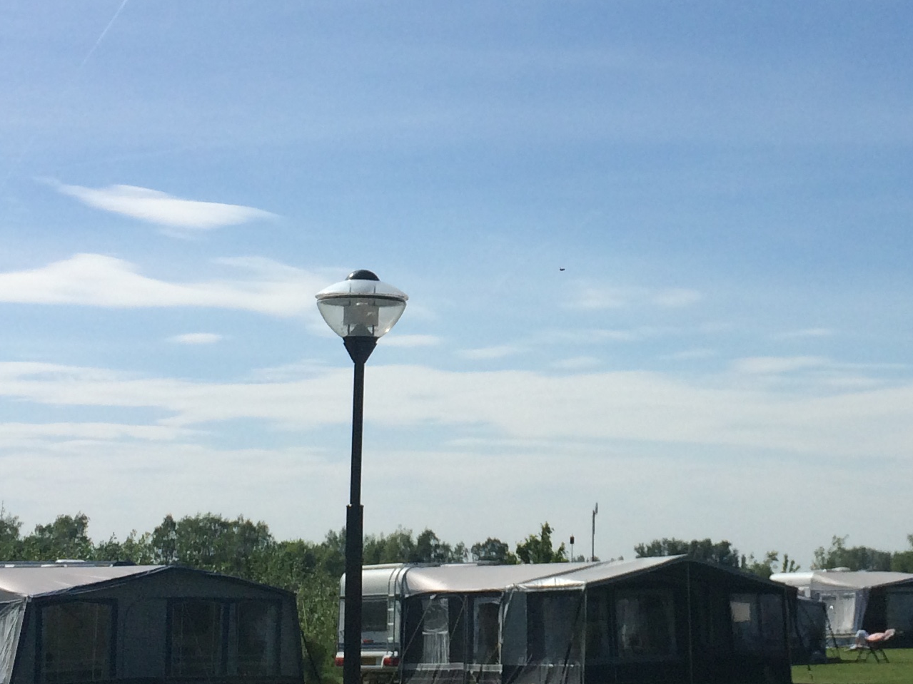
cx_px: 627
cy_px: 106
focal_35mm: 74
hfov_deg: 26.1
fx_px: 1952
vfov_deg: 19.6
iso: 32
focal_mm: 4.15
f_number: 2.2
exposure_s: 1/5882
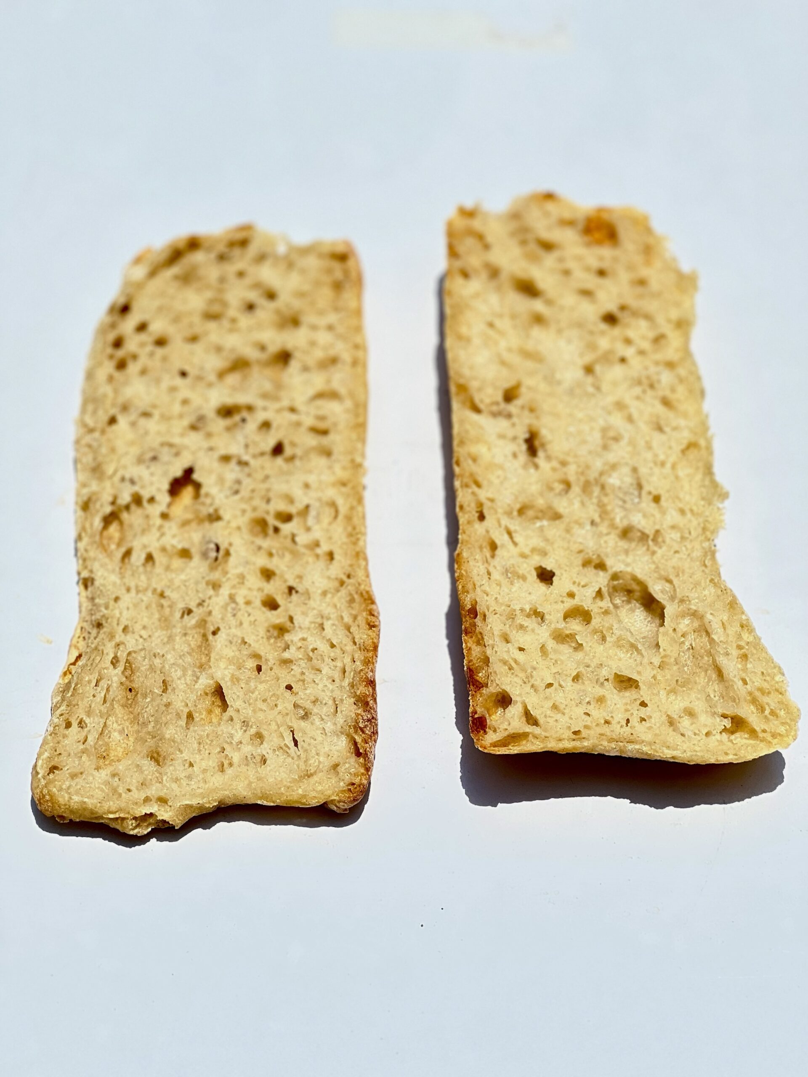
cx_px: 404
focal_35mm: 77
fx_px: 2396
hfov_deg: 19.1
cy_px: 538
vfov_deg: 25.3
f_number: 2.8
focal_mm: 9
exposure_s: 1/2421
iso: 20
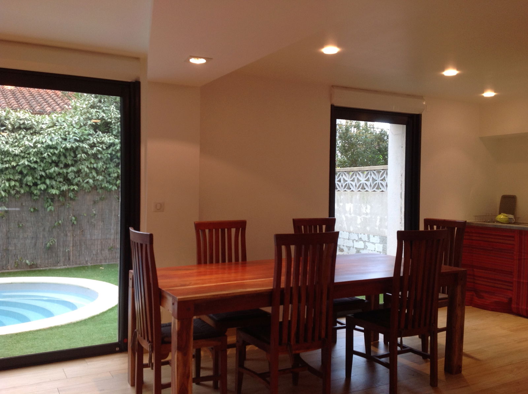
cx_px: 264
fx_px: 533
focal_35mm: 35
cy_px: 197
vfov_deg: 40.6
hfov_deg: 52.7
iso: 64
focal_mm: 4.28
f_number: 2.4
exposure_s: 1/40
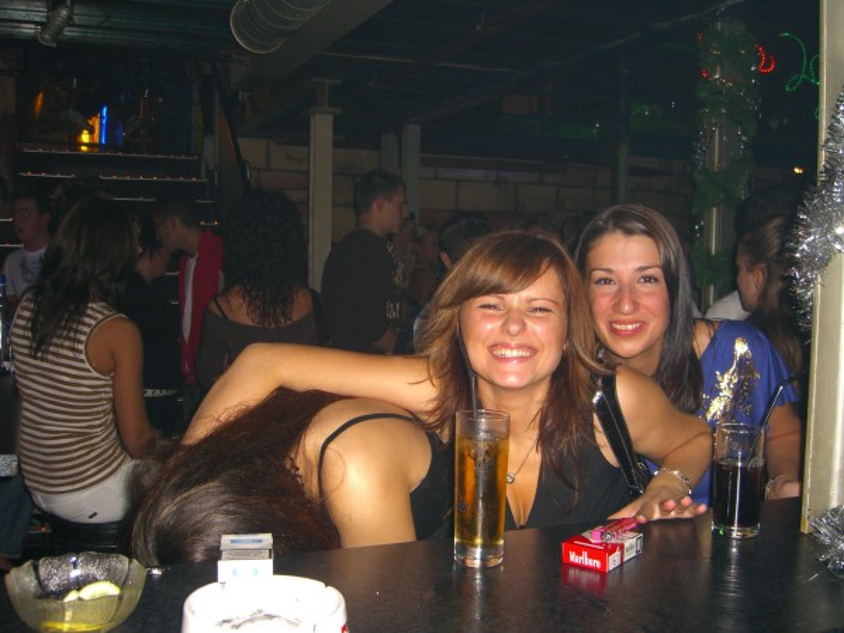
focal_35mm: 38
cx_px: 422
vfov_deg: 37.7
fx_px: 927
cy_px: 316
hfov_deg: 49.0
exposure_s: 1/60
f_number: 2.8
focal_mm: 7.9
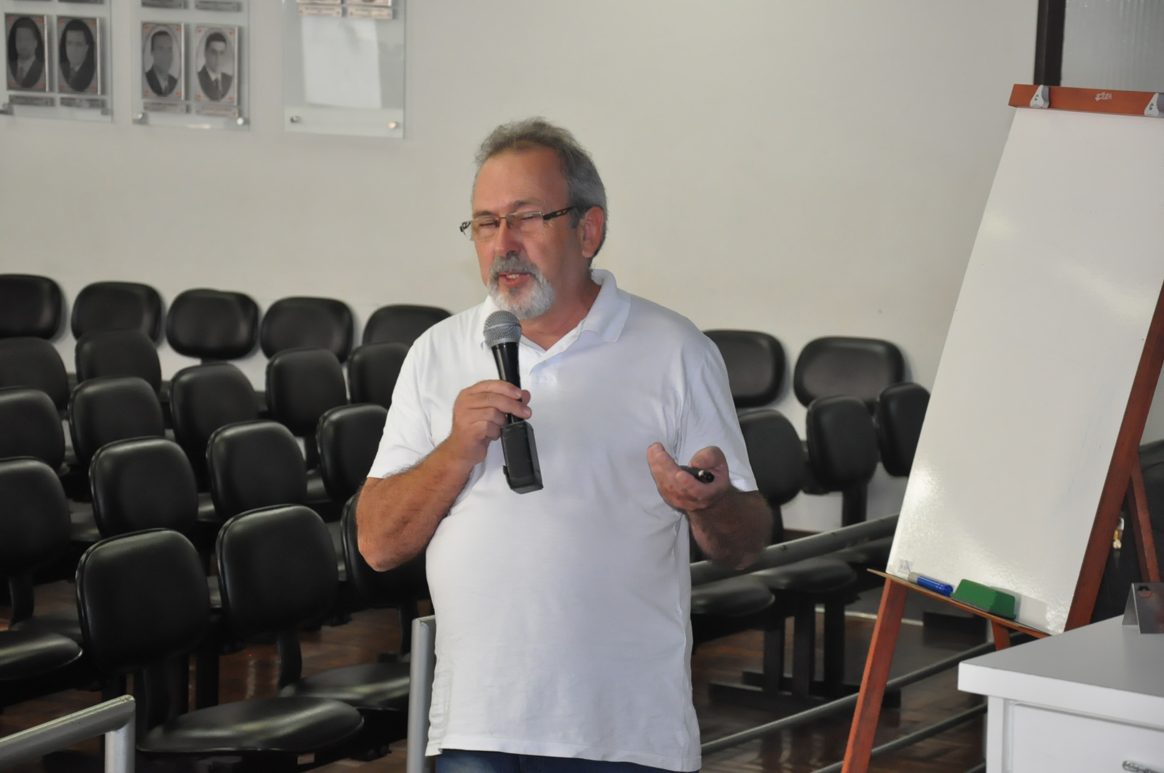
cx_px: 582
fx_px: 3391
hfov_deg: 19.5
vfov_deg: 13.0
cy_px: 386
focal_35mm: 105
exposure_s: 1/60
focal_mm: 70
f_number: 5.3
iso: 2000
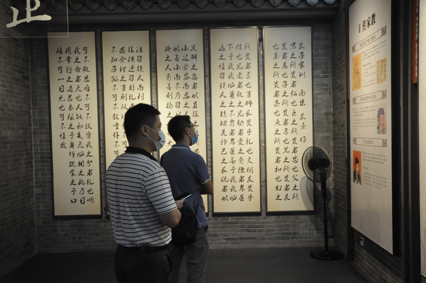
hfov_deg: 51.3
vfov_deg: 35.4
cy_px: 142
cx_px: 213
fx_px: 443
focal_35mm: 38
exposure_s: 1/25
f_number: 4
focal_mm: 25
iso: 1600
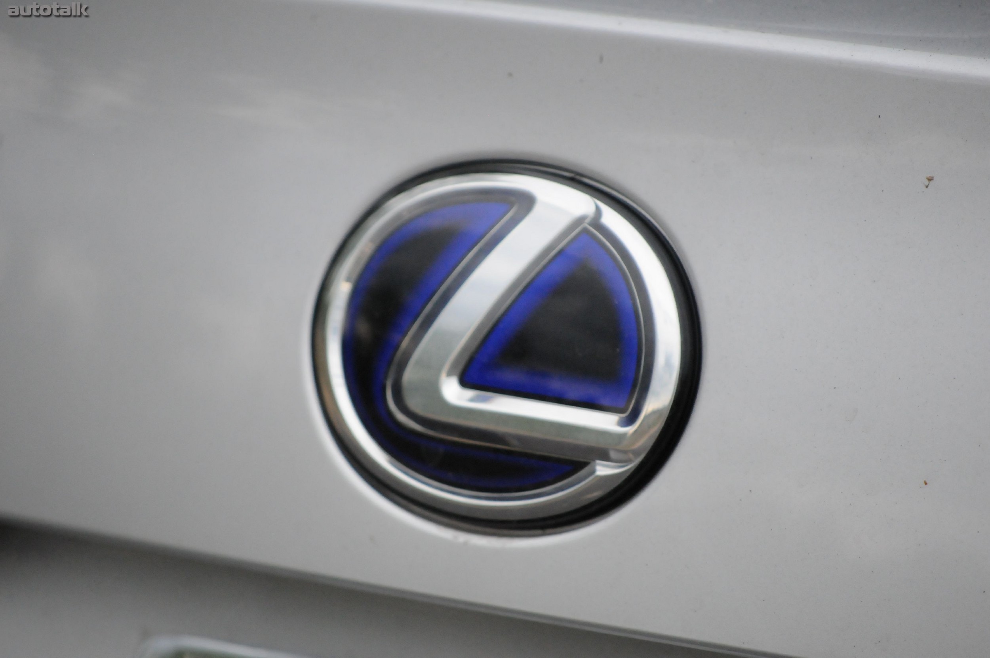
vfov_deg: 4.6
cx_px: 495
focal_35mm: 300
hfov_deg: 6.9
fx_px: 8241
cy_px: 329
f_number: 5.6
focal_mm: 200
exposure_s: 1/400
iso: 2000
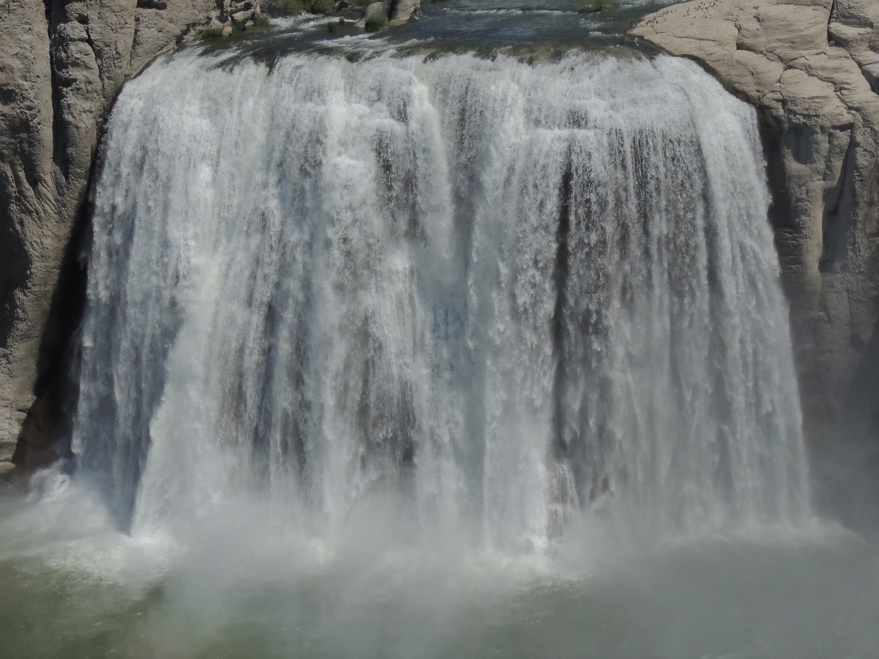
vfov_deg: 14.8
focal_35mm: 100
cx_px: 440
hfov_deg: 19.6
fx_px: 2539
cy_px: 330
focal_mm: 17.8
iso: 400
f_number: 6.5
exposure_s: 1/3200
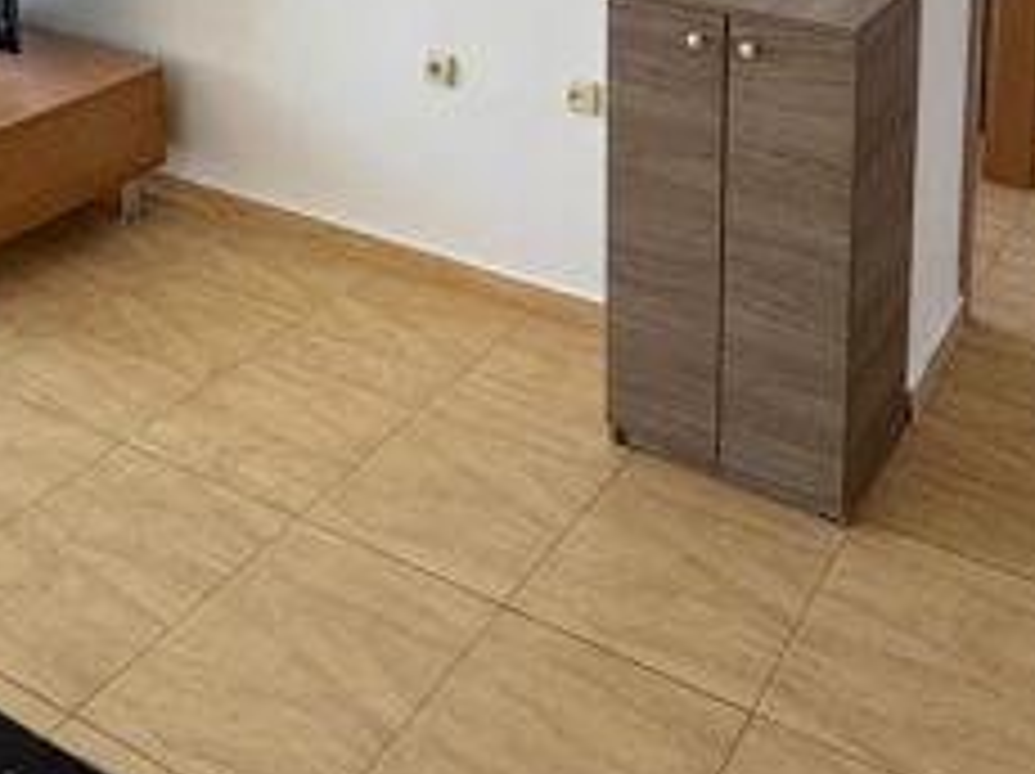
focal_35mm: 43
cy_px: -243
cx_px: 745
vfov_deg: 27.7
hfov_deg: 42.8
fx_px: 1284
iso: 200
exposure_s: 1/99
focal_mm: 2.22
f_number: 2.2
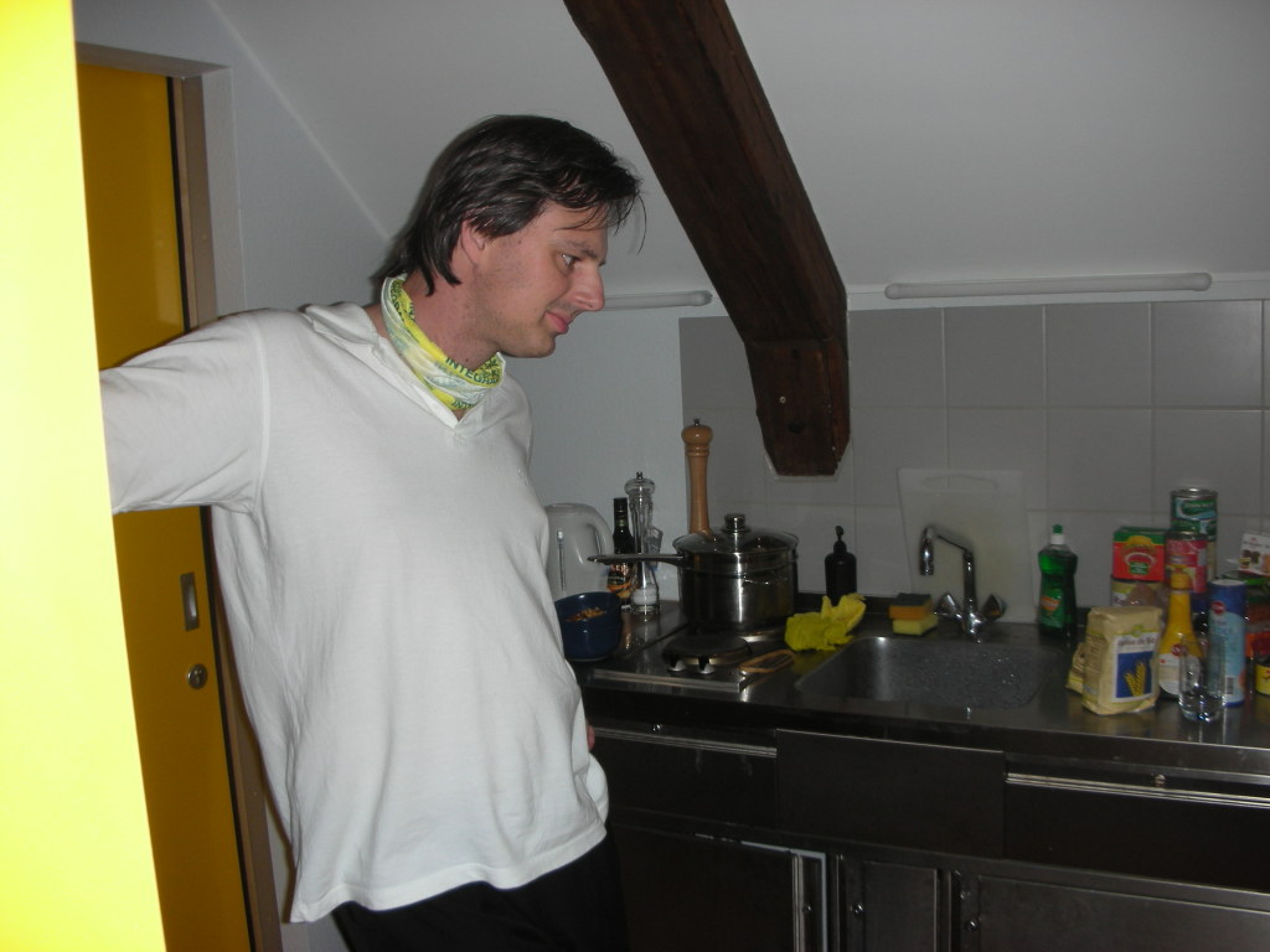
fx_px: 1284
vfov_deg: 40.7
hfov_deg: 52.6
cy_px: 476
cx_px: 635
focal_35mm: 35
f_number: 3
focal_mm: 5.8
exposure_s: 1/60.1
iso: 55
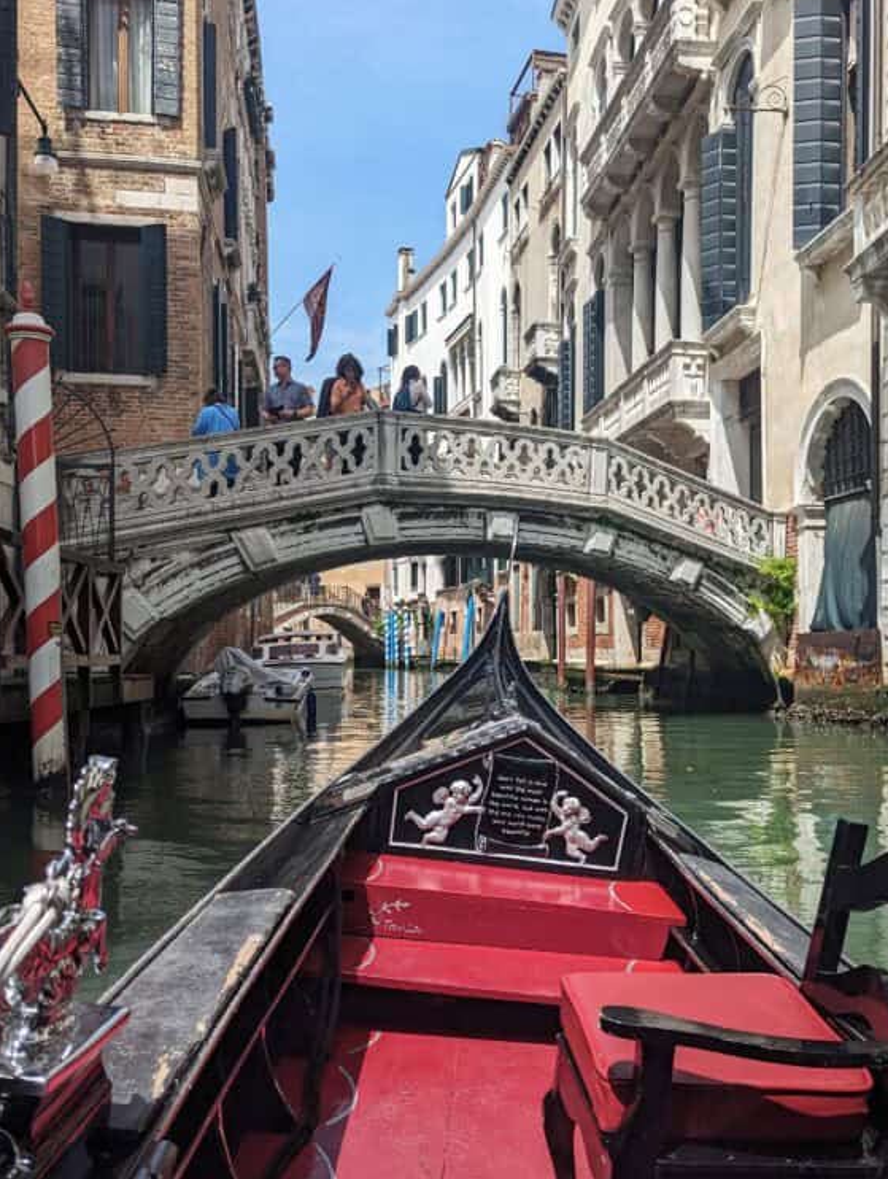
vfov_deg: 55.3
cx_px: 519
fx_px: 1125
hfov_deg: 42.9
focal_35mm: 33
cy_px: 618
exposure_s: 1/1490
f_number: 1.9
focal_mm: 6.8
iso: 39
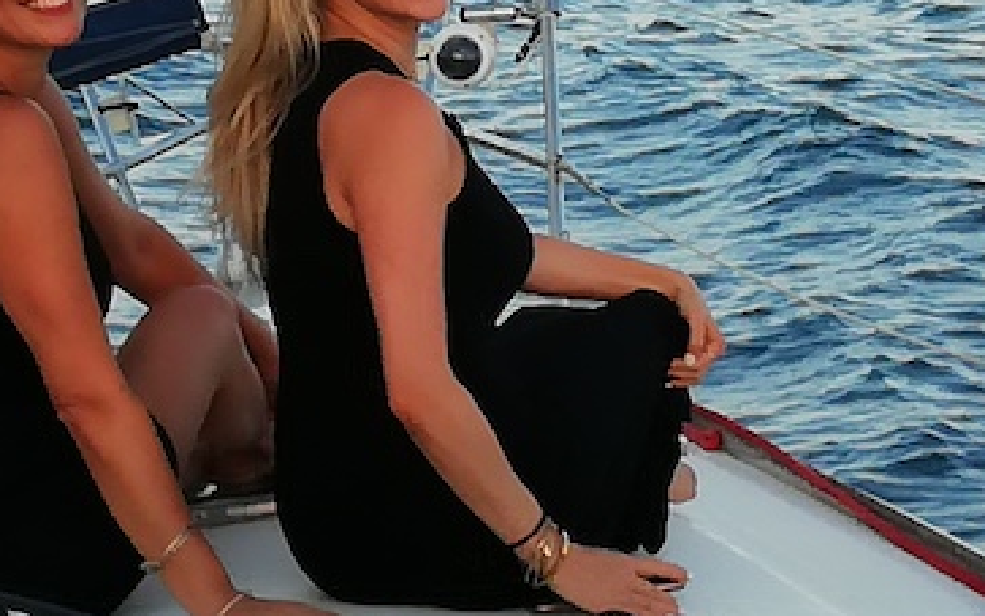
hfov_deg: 12.3
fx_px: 4564
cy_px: 76
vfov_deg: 7.7
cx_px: 298
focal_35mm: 170
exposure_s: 1/419
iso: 50
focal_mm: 3.46
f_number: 2.2
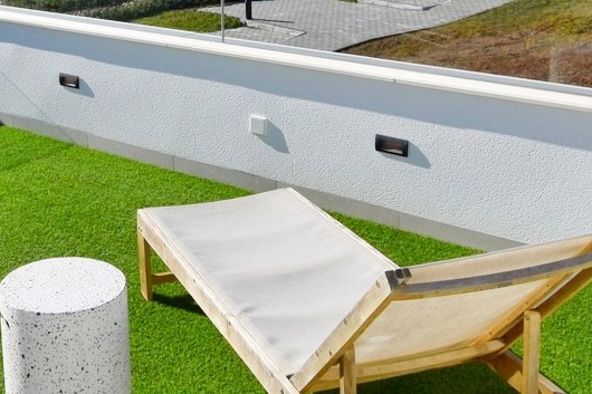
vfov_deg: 22.9
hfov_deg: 33.1
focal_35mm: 58
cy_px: 54
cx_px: 83
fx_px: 953
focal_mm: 10
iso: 200
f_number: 11
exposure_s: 1/500
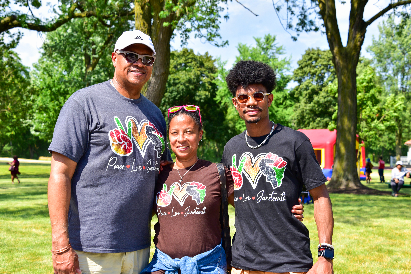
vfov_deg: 20.0
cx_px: 206
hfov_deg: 29.6
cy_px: 137
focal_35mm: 68
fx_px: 777
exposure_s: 1/160
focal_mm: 68
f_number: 8
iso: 100
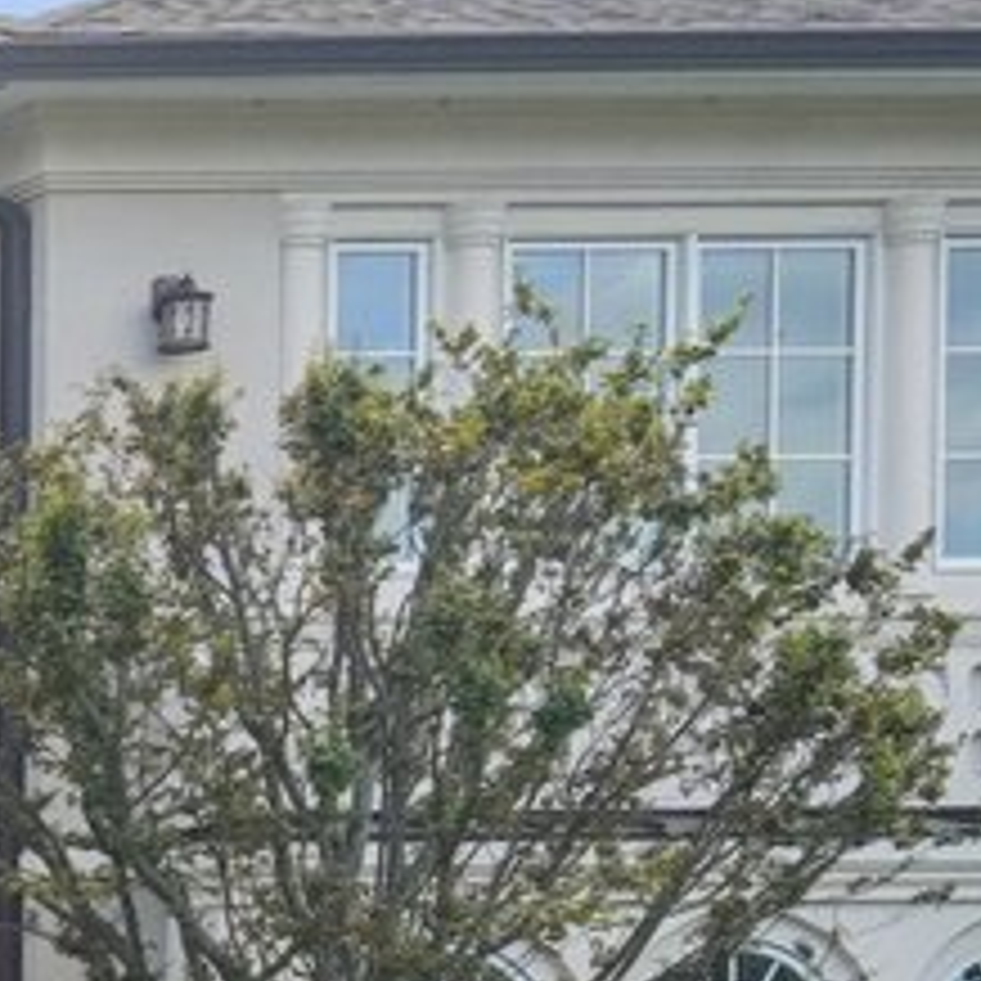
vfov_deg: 12.9
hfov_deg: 8.4
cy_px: 1474
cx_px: -2794
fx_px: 4104
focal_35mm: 128
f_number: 8
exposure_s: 1/250
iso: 400
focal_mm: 16
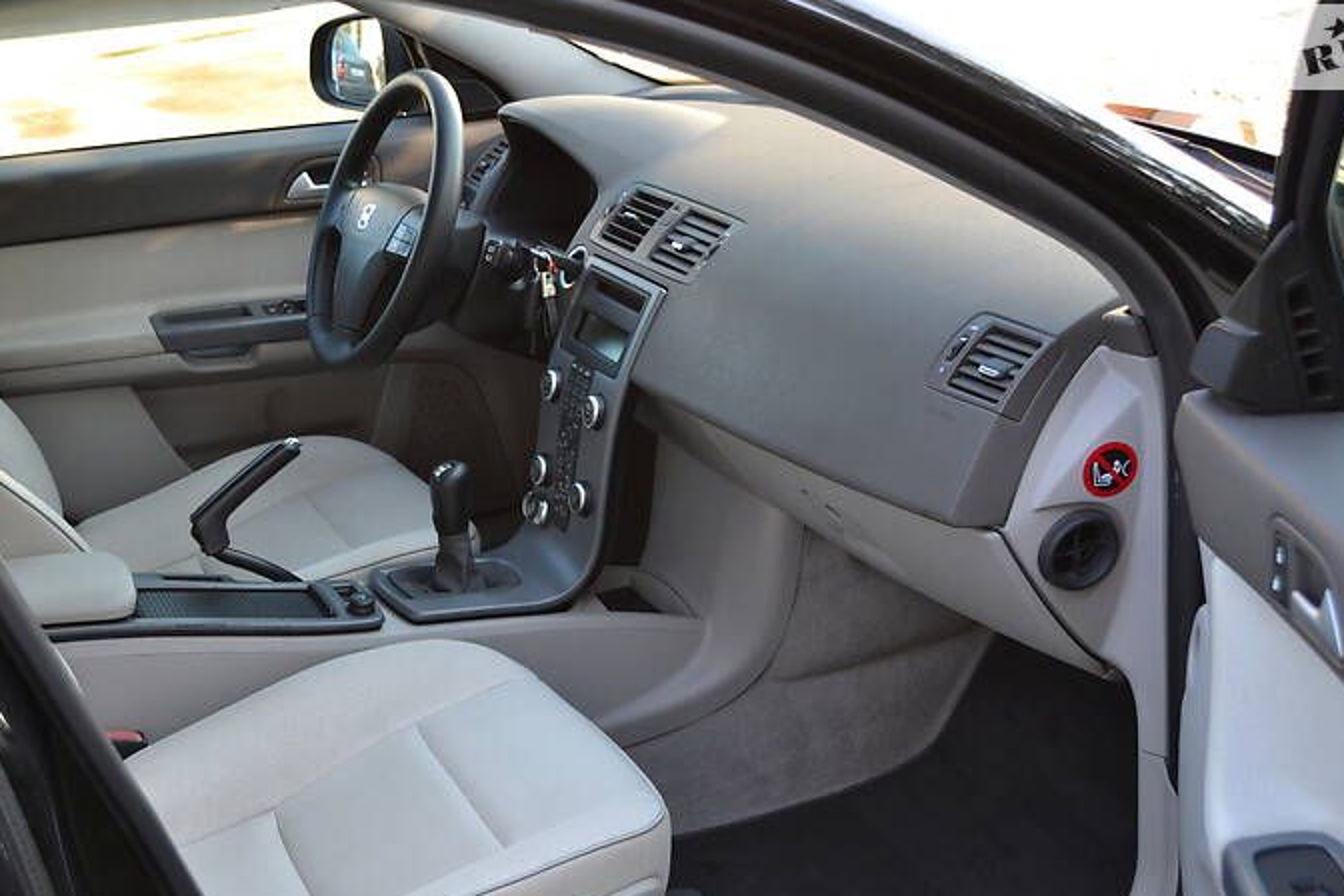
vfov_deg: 27.0
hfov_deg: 39.6
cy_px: 513
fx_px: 1867
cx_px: 636
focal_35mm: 50
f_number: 4.5
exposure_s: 1/80
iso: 400
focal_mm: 28
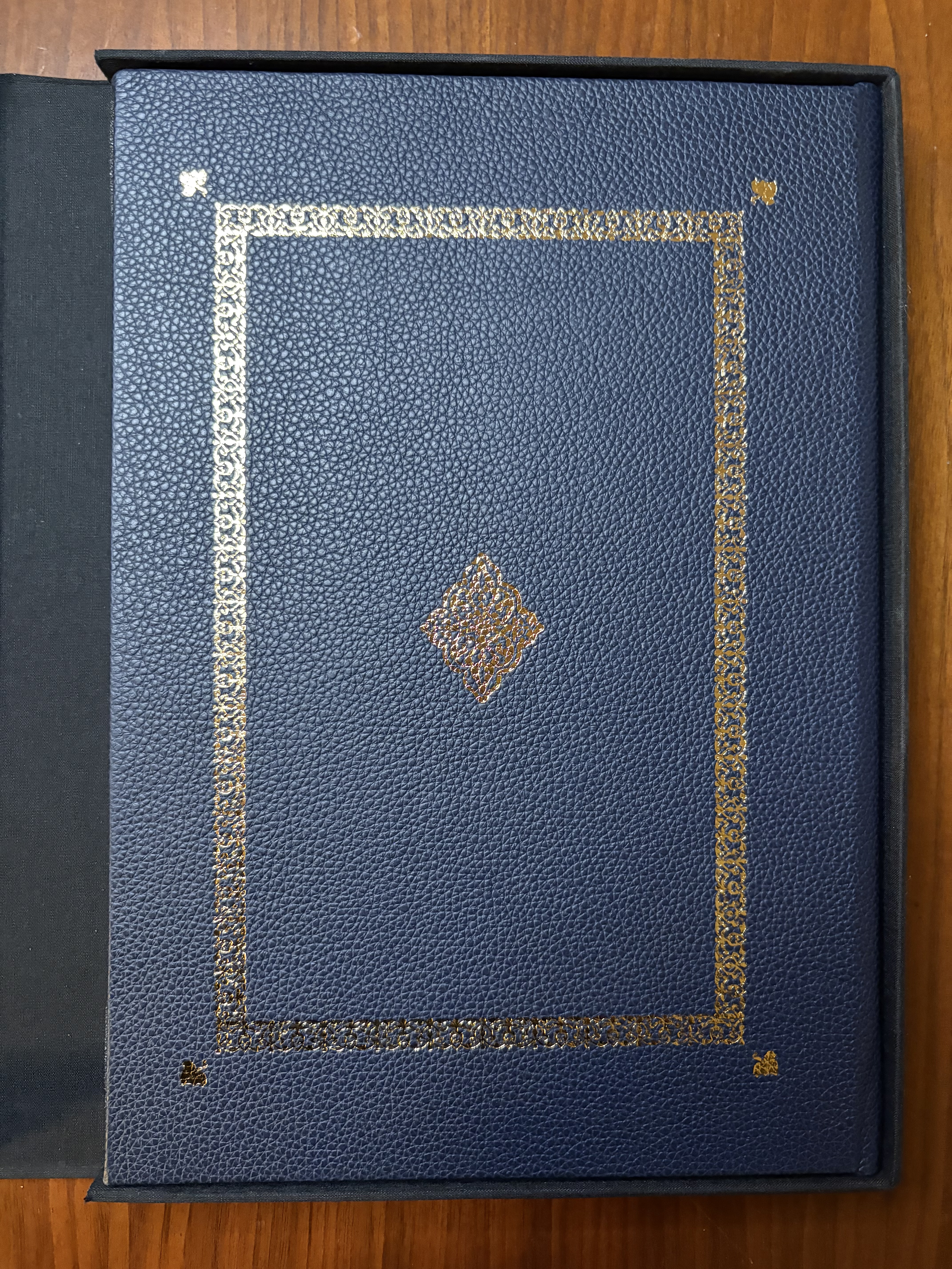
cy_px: 634
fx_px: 953
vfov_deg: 67.3
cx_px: 476
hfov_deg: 53.1
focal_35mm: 26
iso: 500
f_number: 1.6
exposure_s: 1/25
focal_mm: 5.96
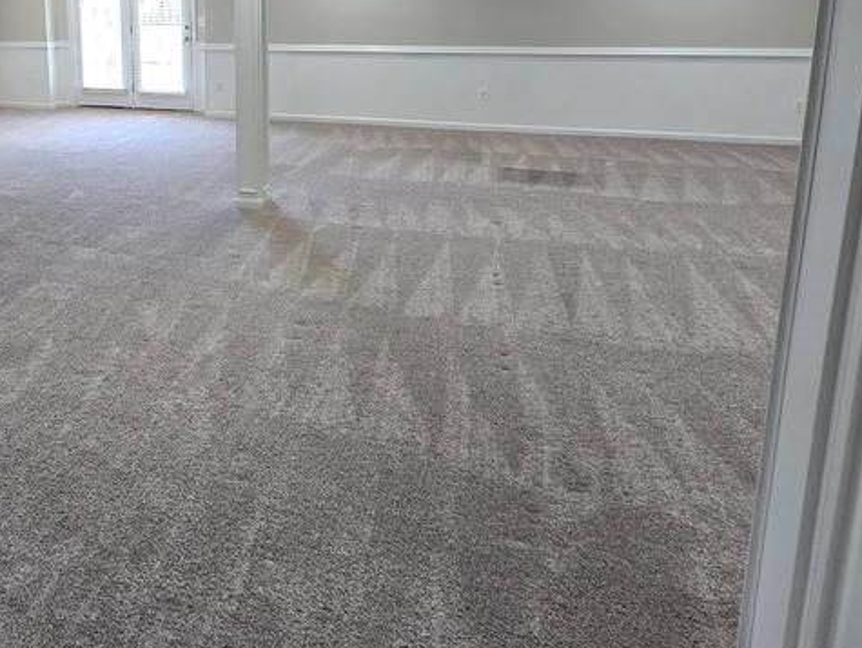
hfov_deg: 58.5
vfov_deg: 47.0
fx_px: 698
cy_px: 123
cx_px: 171
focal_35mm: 28
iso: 200
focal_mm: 2.2
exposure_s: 1/60
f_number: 2.2
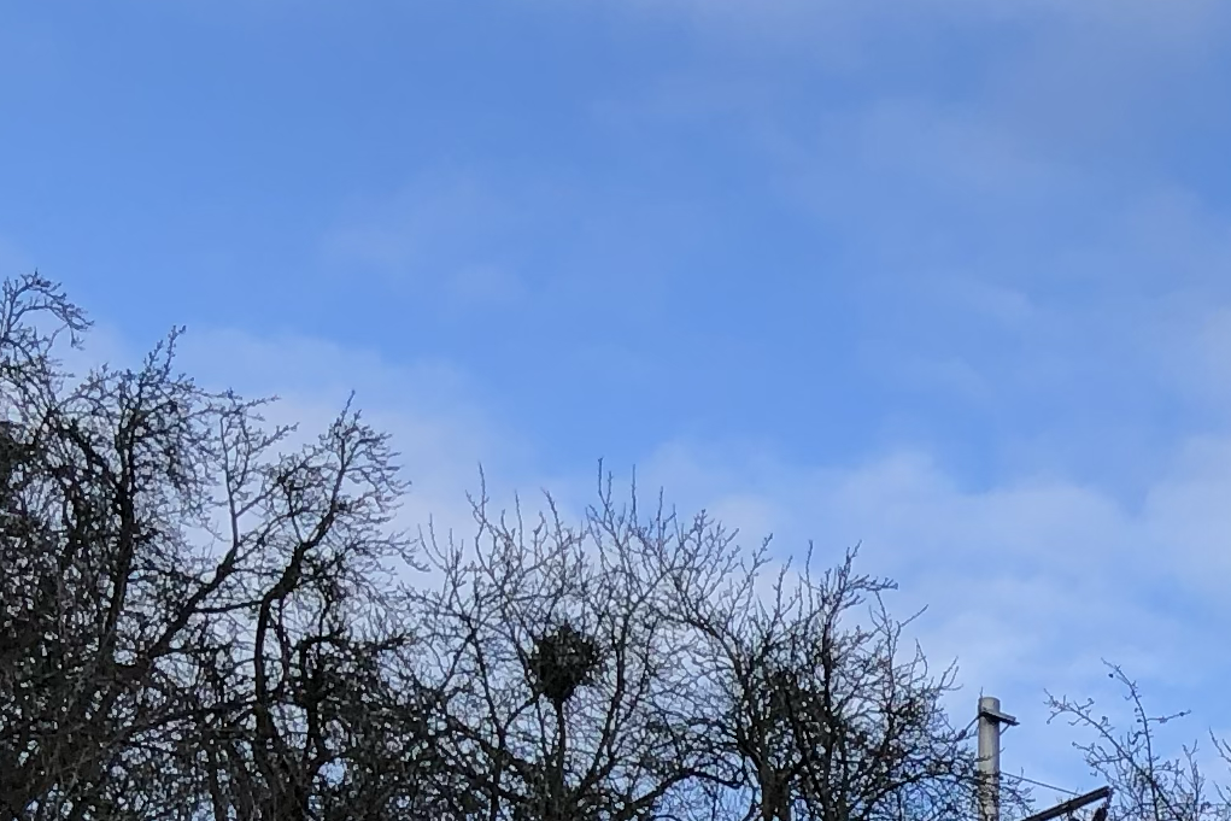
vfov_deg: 10.9
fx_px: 3933
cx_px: 2116
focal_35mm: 115
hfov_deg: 15.6
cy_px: 1614
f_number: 1.8
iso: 20
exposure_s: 1/615
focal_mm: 4
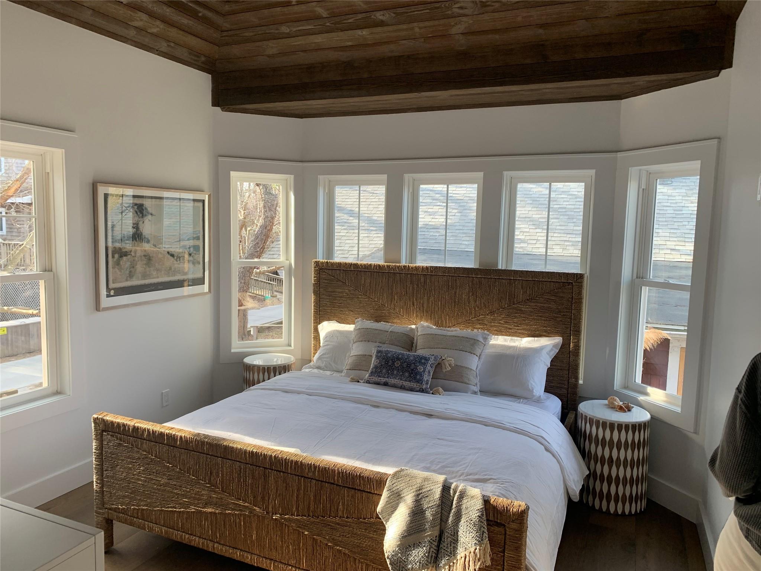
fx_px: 572
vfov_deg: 53.1
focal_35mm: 26
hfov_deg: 67.3
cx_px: 380
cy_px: 286
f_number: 1.8
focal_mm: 4.25
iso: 40
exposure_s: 1/121
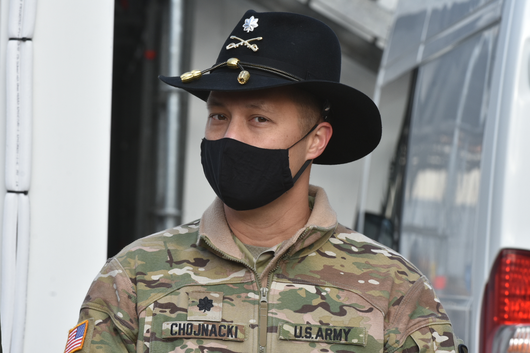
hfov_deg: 8.6
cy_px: 176
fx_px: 3533
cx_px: 265
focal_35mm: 240
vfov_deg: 5.7
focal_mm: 160
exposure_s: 1/200
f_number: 10
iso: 400
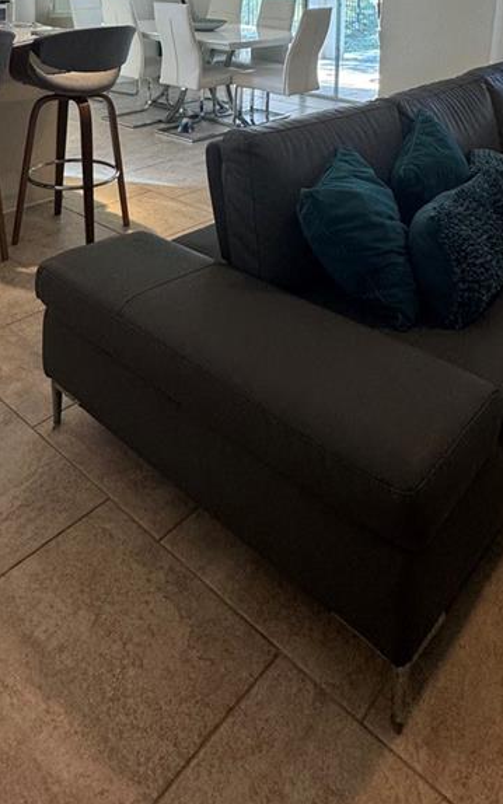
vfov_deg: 49.7
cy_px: -1
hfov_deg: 40.5
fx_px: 680
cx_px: 203
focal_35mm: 31
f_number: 2.2
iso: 200
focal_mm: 2.22
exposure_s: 1/120
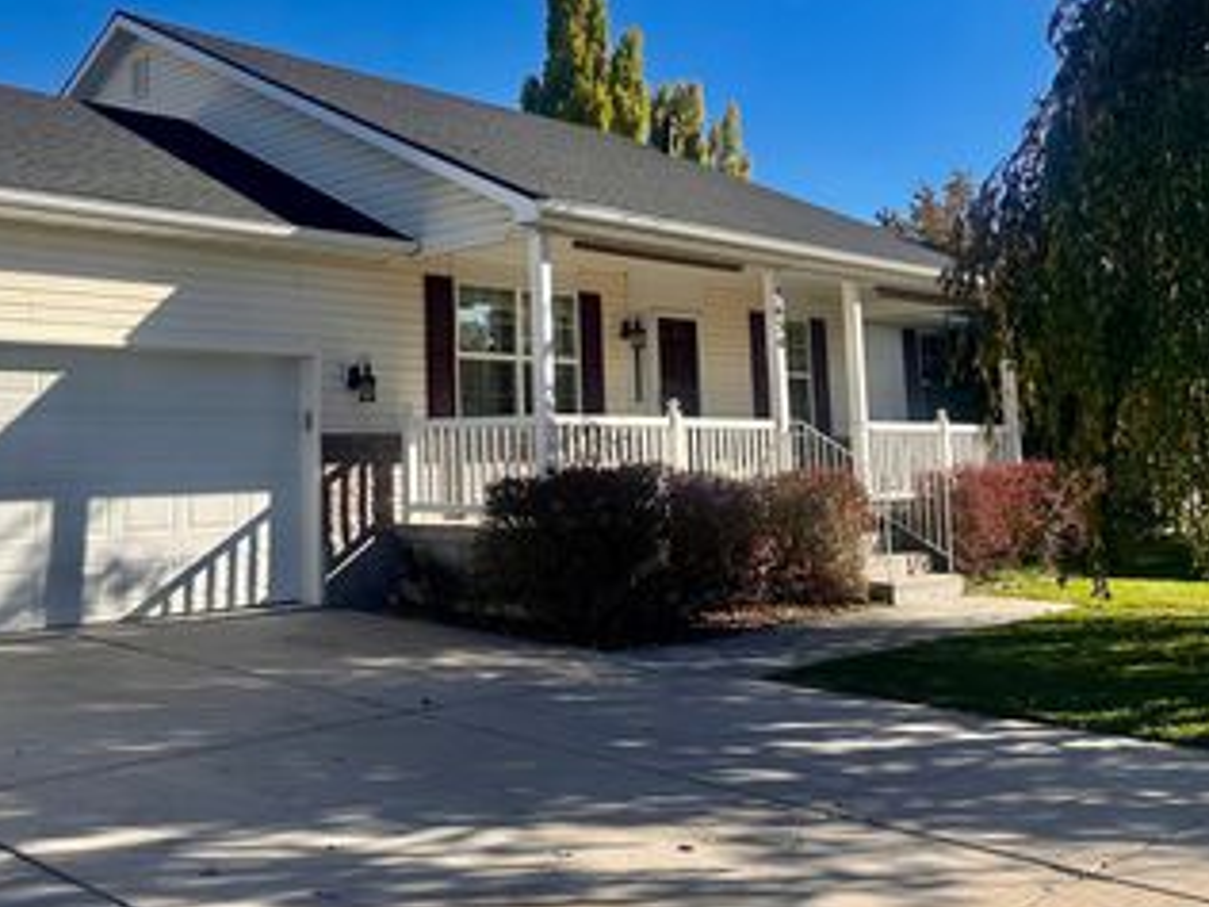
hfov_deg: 48.3
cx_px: 421
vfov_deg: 37.4
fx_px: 1327
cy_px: 312
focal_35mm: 38
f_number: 1.78
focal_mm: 6.86
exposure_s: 1/3861
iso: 80
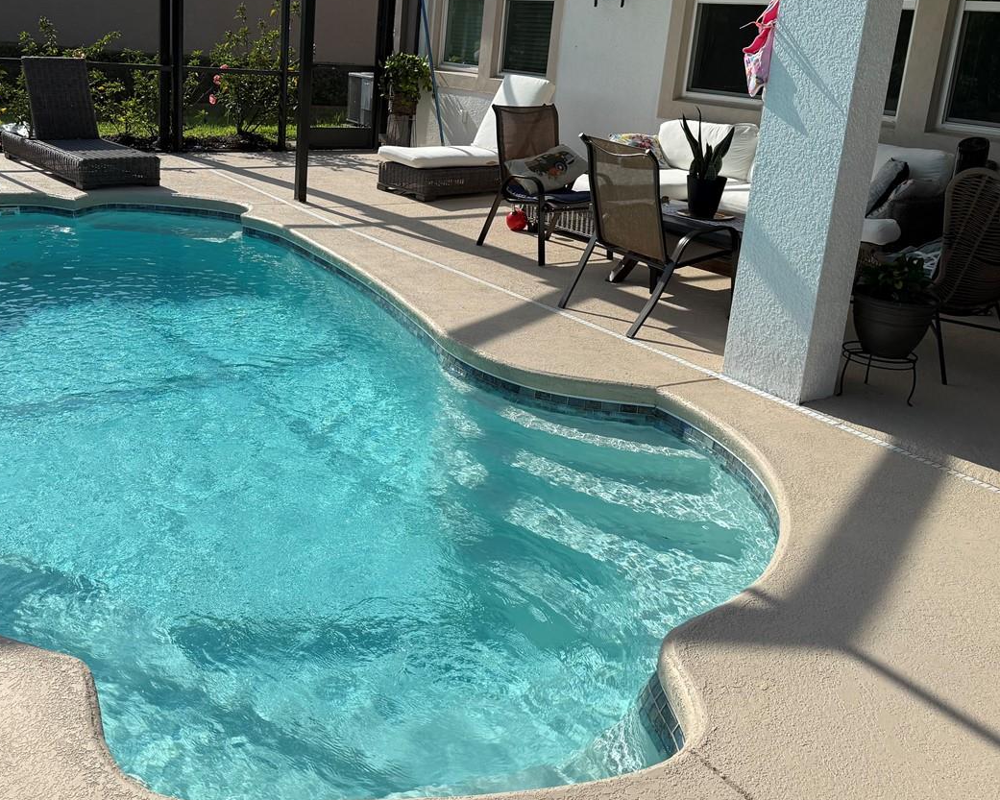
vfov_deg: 40.9
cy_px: 301
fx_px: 1066
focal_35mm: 36
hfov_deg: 49.7
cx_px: 371
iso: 80
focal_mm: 6.76
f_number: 1.78
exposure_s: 1/3759
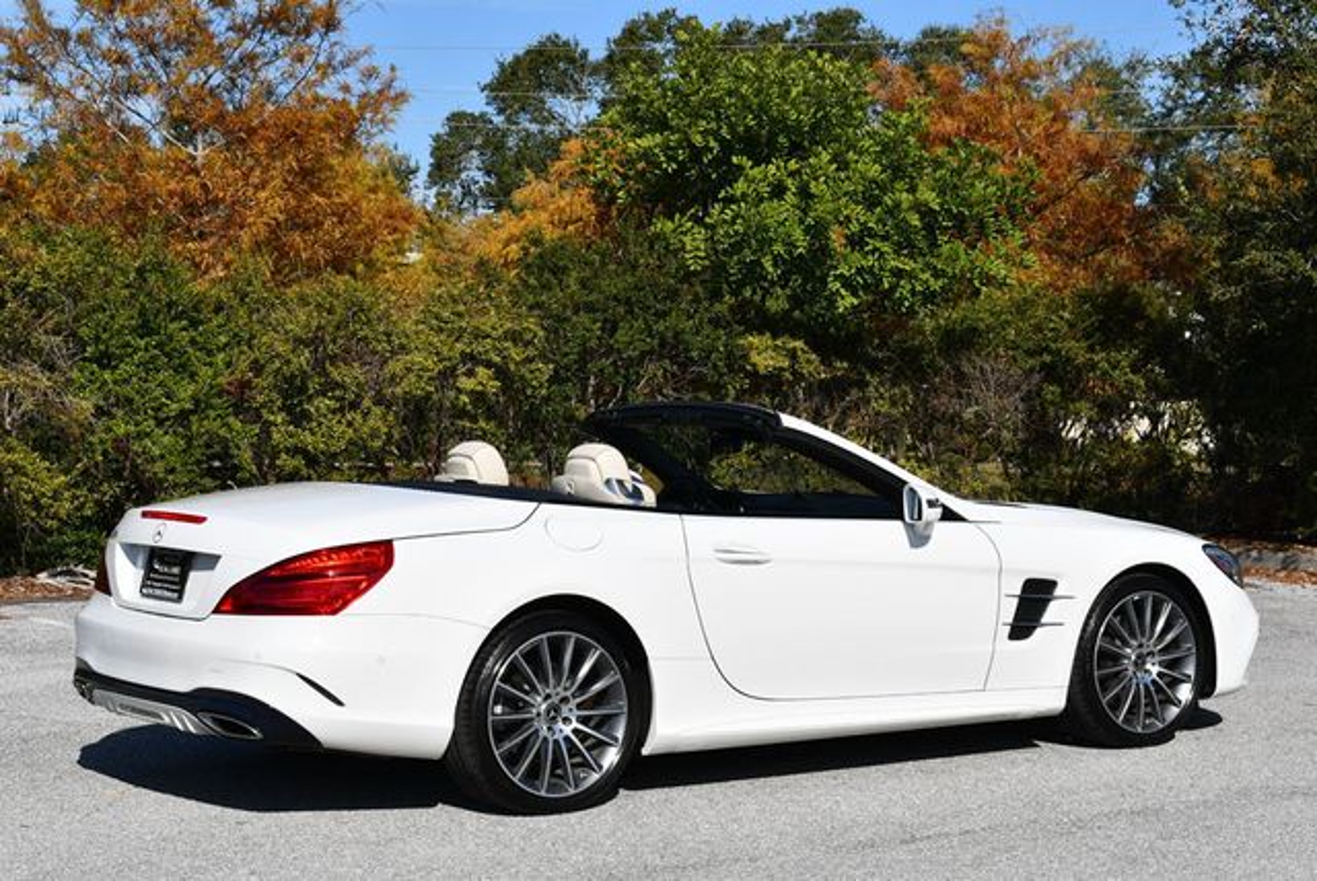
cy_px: 440
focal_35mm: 76
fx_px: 2783
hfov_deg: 26.6
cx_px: 658
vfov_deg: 18.0
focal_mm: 38
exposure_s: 1/400
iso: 100
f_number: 10
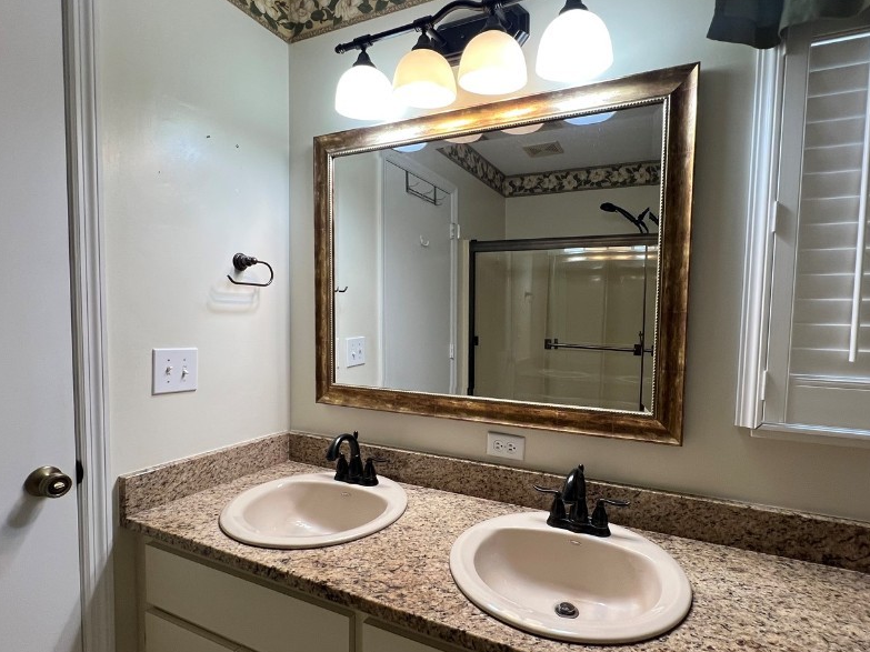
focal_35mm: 17
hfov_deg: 90.9
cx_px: 464
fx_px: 427
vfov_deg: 74.6
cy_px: 349
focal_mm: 1.57
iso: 125
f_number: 1.8
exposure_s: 1/120
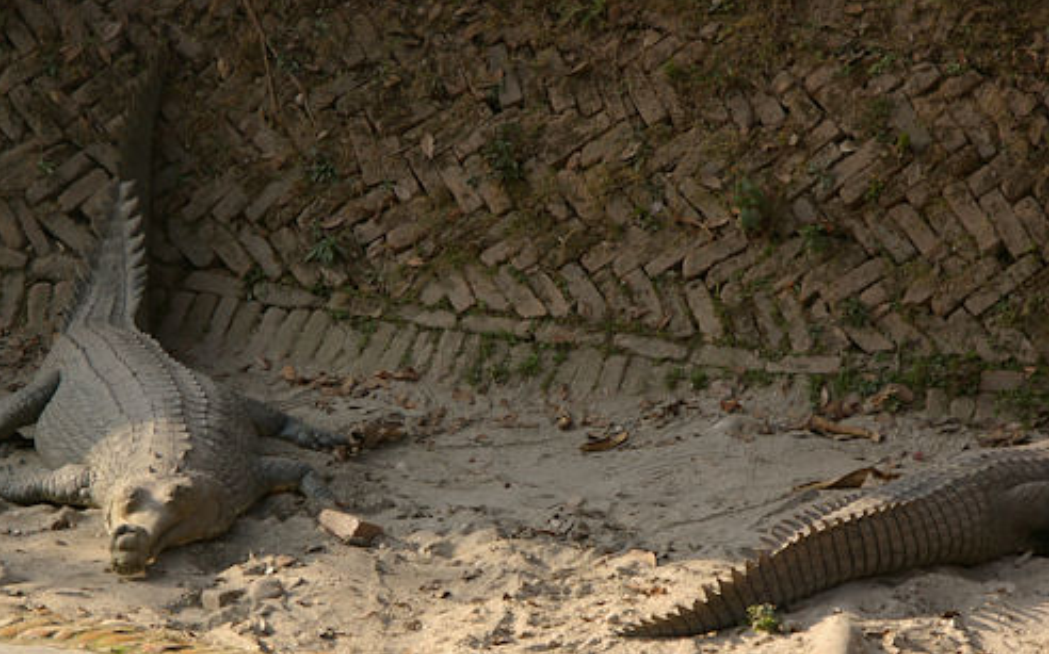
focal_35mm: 257
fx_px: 7344
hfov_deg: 8.2
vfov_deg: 5.1
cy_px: 439
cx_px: 520
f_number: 8
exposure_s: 1/160
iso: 200
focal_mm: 110
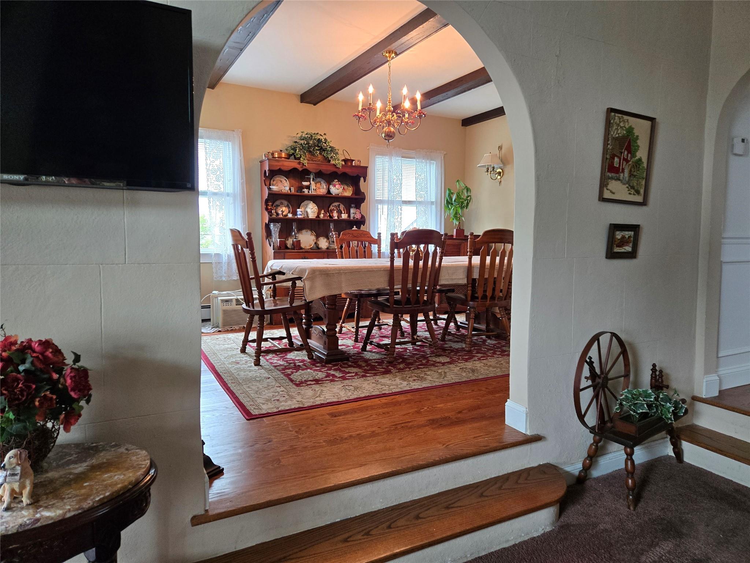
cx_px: 375
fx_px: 498
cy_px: 282
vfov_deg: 58.9
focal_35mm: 23
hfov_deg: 73.9
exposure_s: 1/120
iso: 200
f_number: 1.8
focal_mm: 5.4
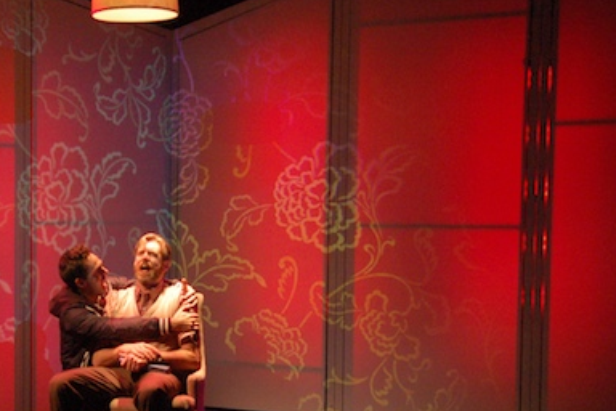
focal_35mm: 65
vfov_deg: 20.8
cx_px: 124
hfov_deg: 30.2
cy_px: 281
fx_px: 1112
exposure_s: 1/320
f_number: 2.8
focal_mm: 26
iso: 1600
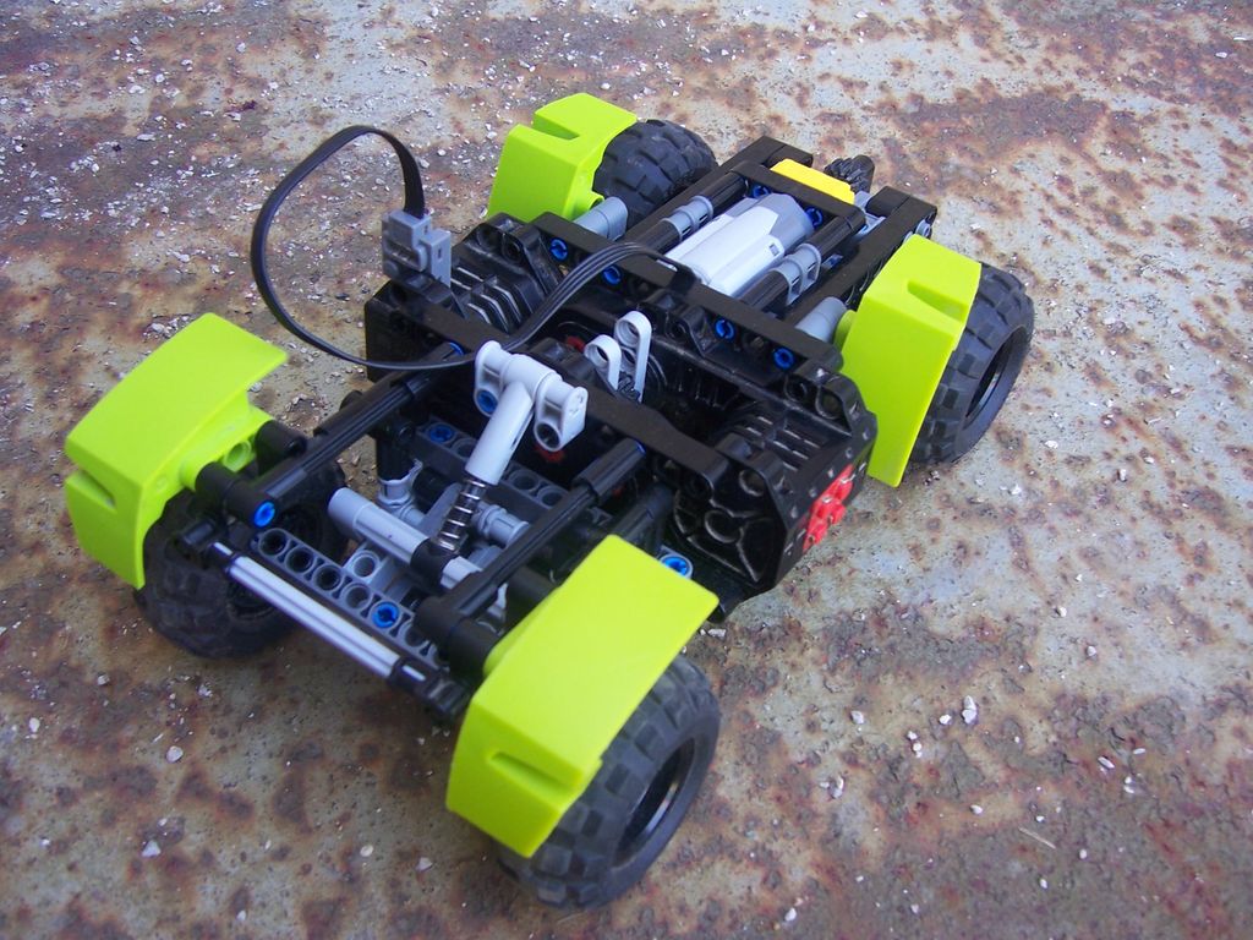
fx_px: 1303
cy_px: 470
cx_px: 626
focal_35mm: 36
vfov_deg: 39.7
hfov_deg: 51.4
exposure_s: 1/60
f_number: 3
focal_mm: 6
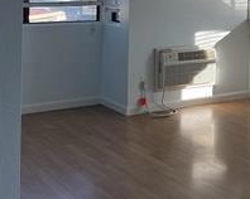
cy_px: -18
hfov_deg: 21.7
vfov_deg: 18.0
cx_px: 295
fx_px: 606
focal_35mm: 82
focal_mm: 5.1
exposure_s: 1/437
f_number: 1.6
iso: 50
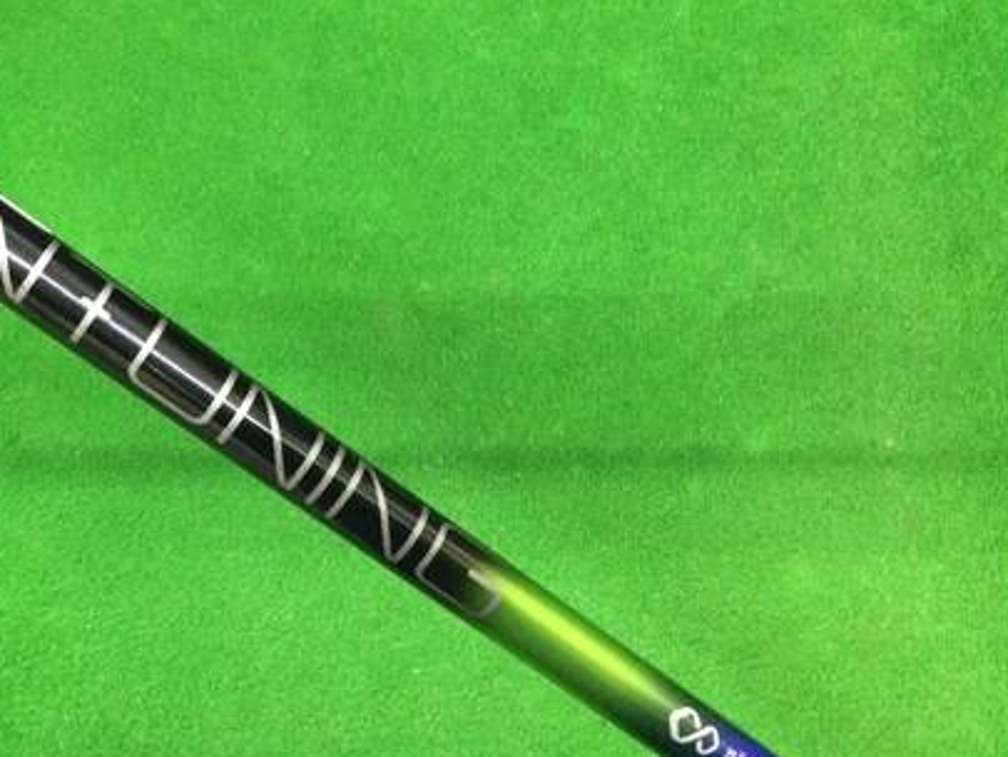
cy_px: 451
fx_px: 1427
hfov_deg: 38.4
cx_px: 321
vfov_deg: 29.6
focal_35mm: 49
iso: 200
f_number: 2.4
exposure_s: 1/24
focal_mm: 3.3
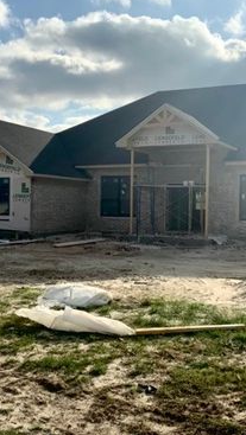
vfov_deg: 47.3
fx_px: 498
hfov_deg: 27.7
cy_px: 215
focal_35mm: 43
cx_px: 144
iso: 20
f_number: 1.8
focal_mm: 3
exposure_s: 1/4405
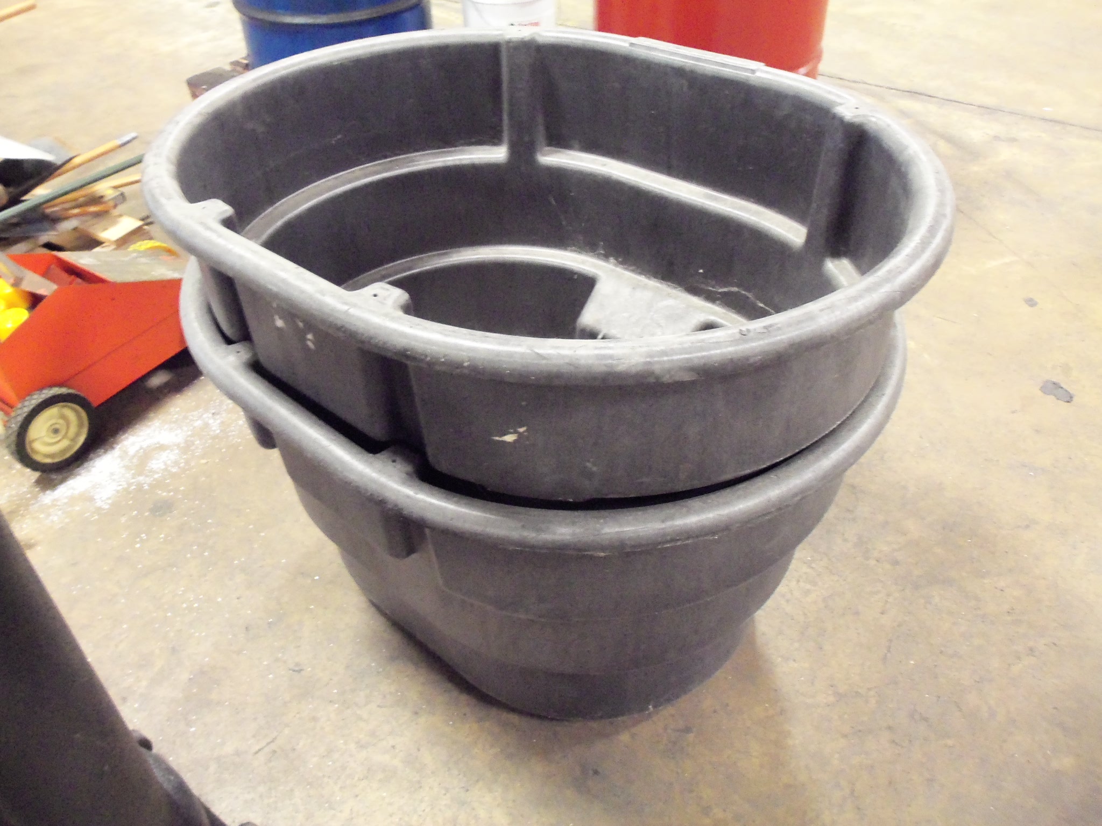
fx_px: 923
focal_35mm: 29
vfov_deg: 48.2
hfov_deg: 61.7
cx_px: 551
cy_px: 413
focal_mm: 5.2
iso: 400
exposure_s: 1/6
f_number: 3.4
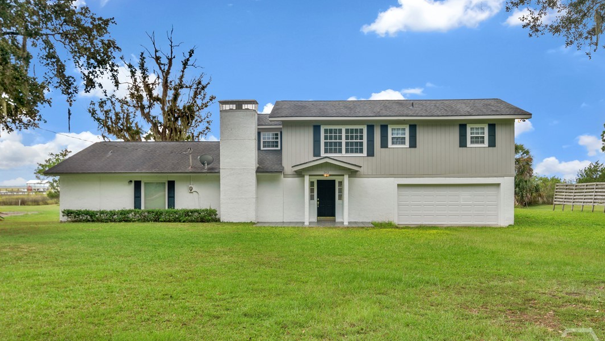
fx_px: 513
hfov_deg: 61.0
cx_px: 304
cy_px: 186
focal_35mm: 32
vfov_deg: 36.7
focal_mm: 20
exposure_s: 1/250
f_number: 7.1
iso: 100
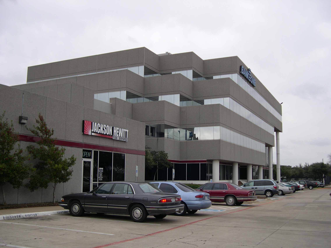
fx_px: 363
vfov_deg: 37.7
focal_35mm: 38
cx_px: 166
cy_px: 124
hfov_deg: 49.0
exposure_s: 1/130
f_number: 2.8
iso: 100
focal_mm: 8
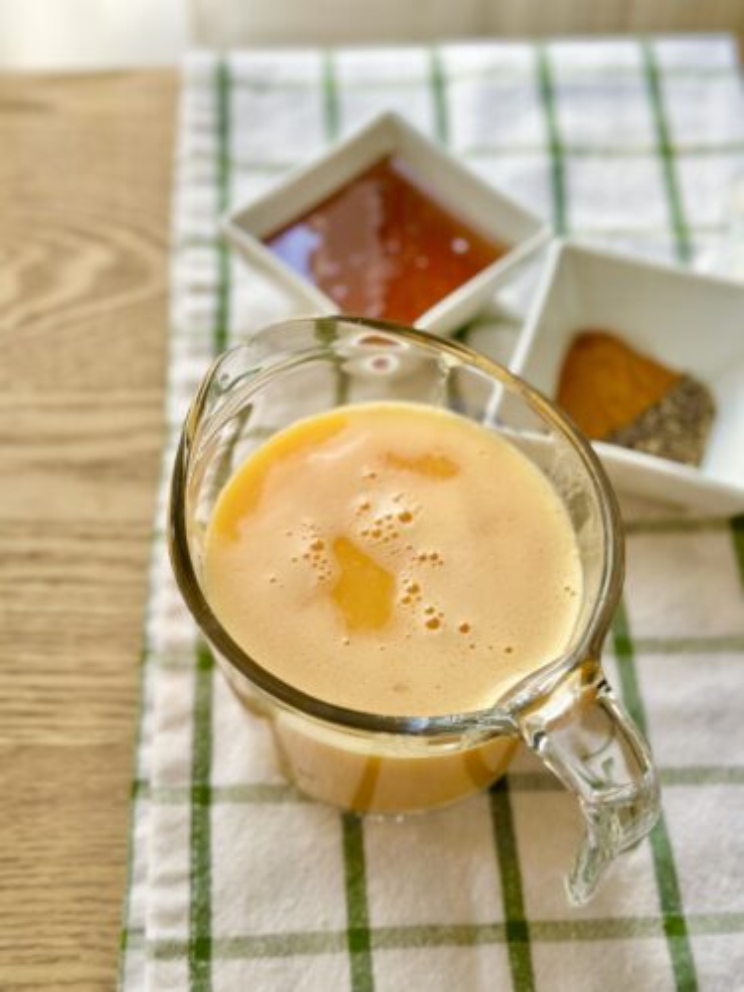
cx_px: 372
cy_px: 496
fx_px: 1376
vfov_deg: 39.7
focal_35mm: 48
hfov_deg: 30.3
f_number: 1.78
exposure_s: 1/143
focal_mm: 6.86
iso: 64
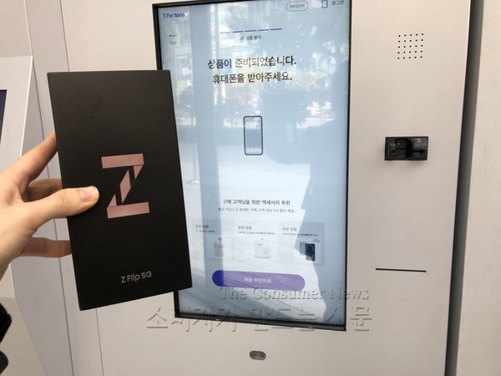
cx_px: 250
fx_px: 405
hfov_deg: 63.4
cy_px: 188
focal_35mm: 28
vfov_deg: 49.7
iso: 25
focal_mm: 3.99
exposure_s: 1/105
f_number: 1.8
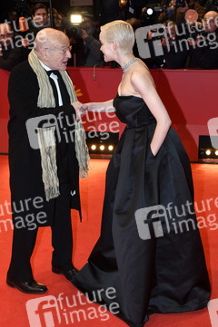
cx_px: 99
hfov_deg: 26.4
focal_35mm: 51
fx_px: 464
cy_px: 173
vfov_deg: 38.9
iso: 800
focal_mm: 31
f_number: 5.6
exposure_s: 1/160
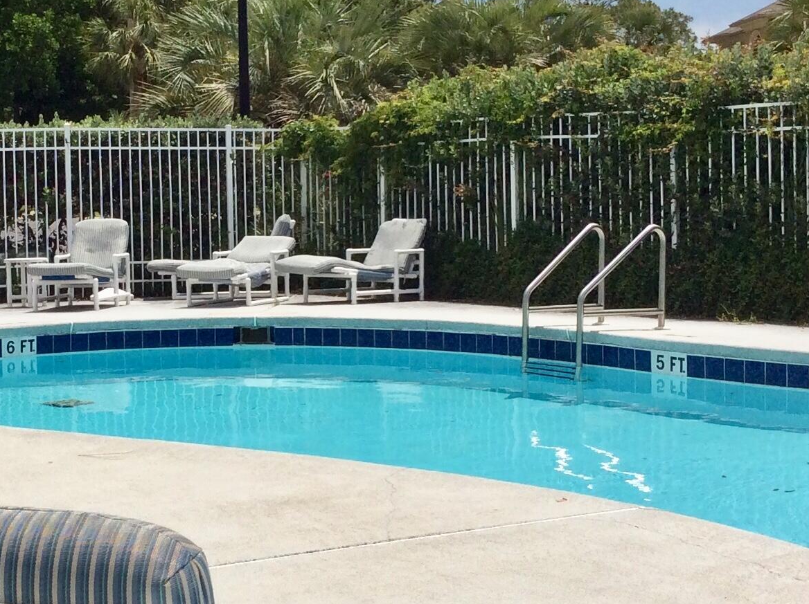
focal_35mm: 71
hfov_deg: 27.0
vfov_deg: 20.7
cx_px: 187
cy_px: 268
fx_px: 1657
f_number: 2.4
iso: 32
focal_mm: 3.3
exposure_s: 1/3367
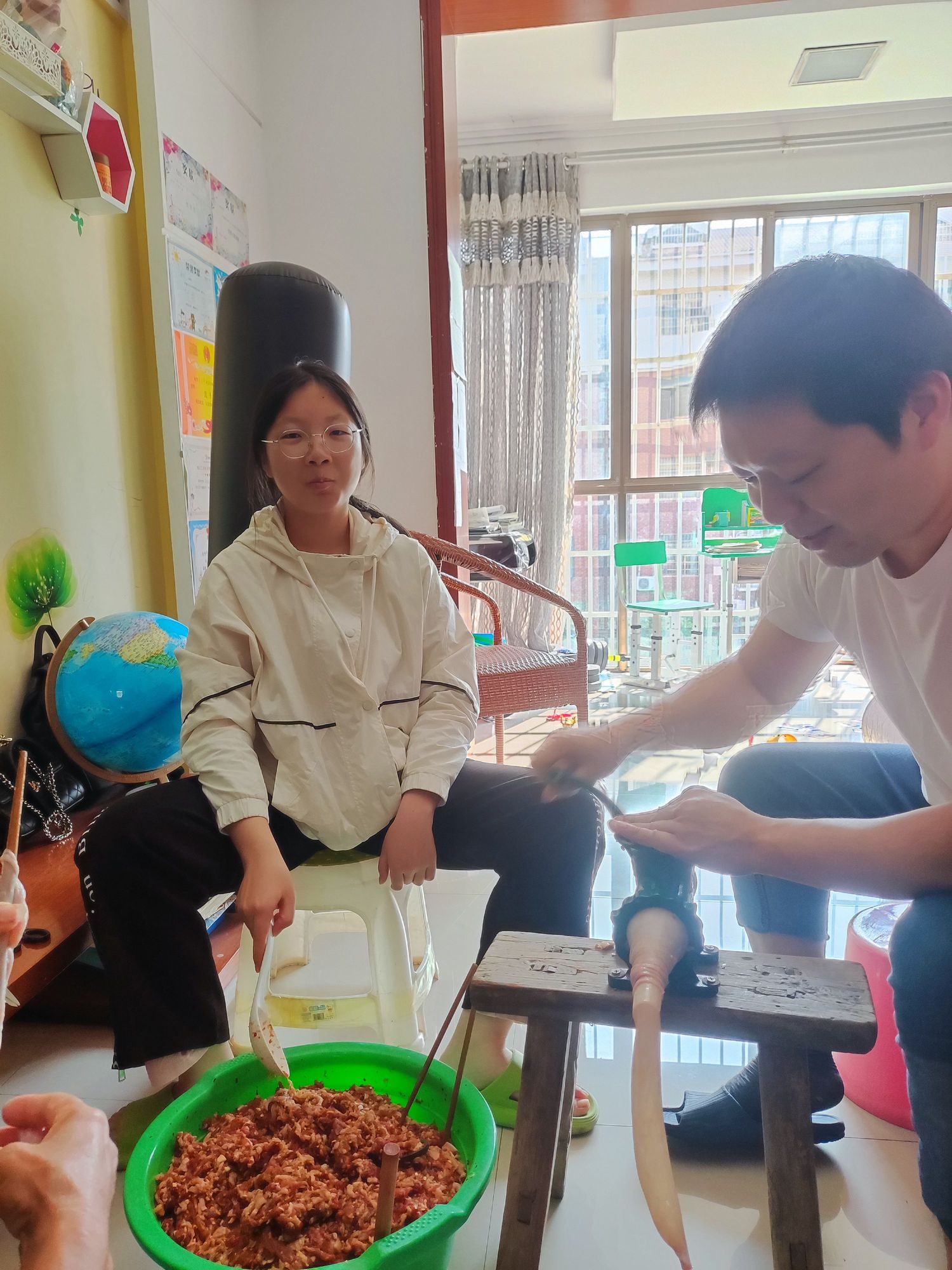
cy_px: 635
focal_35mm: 25
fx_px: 917
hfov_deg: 54.9
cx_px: 476
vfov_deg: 69.4
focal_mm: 4.71
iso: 110
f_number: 1.79
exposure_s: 1/100
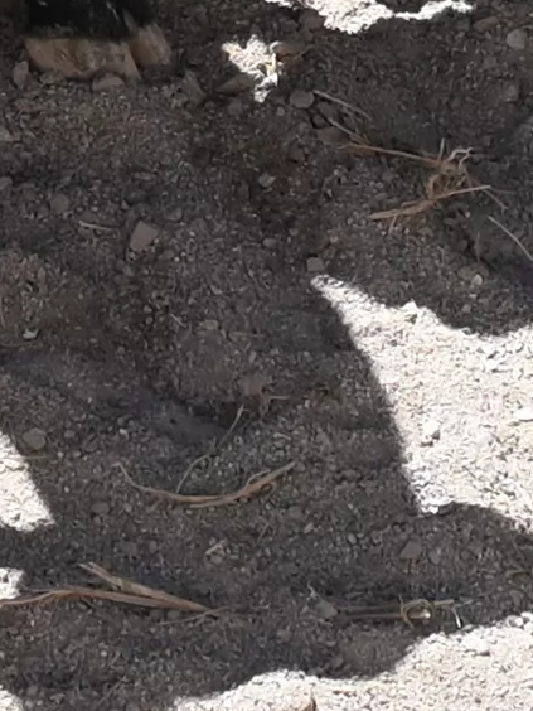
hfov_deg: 3.3
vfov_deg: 4.3
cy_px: -1099
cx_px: 329
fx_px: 9205
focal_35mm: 448
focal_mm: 31.5
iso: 100
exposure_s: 1/320
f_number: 6.3
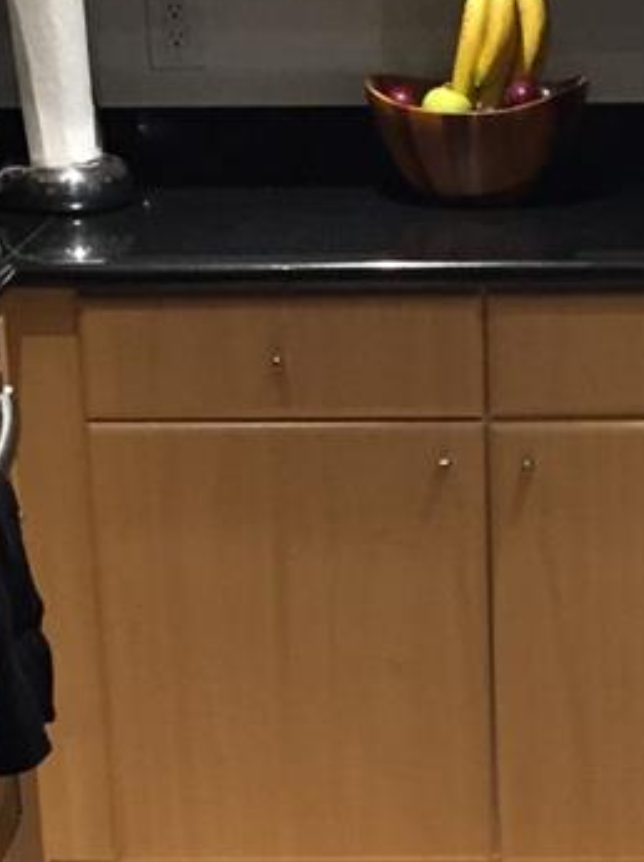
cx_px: 567
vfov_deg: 19.3
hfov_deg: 14.5
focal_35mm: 101
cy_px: 665
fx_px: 2510
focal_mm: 4.15
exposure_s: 1/24
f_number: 2.2
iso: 250
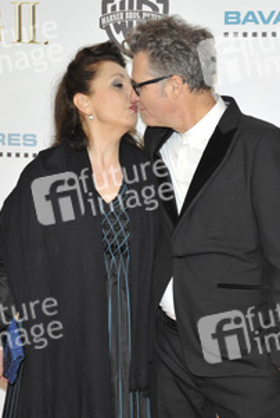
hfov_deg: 16.7
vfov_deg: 24.7
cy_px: 262
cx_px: 143
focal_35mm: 82
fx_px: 954
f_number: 6.3
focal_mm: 62
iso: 800
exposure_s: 1/160
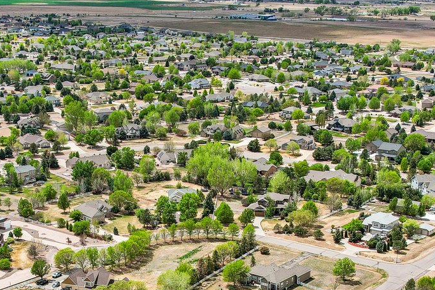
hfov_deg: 30.5
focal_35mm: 66
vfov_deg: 20.0
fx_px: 797
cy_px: 288
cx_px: 216
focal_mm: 8.4
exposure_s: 1/2500
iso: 110
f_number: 2.8
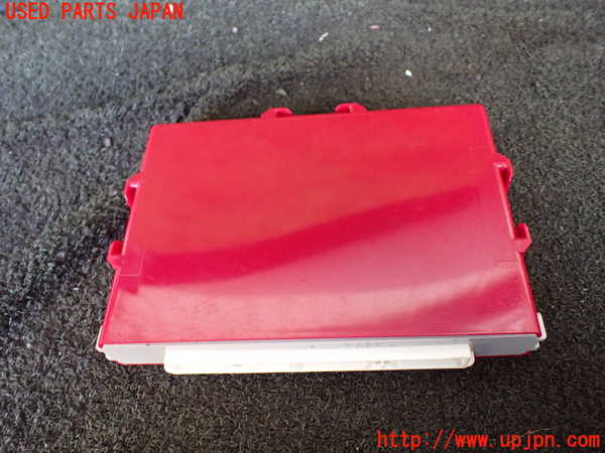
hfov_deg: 60.0
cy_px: 226
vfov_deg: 46.8
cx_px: 302
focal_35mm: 30
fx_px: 524
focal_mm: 5.4
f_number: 2.3
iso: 800
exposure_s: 1/100
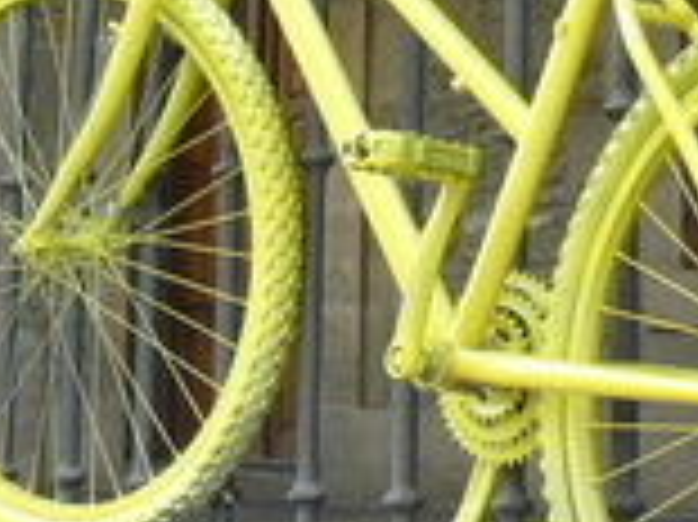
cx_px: 558
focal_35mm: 107
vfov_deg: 13.6
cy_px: 7
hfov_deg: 18.2
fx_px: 2156
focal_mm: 6
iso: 200
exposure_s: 1/200
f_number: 4.5
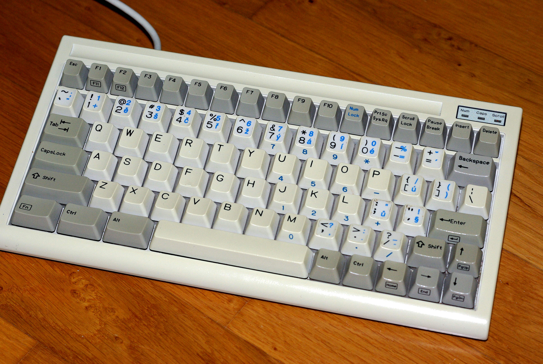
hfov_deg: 27.0
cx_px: 272
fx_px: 1133
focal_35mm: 75
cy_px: 182
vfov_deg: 18.2
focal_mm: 50
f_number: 6.7
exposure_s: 1/60
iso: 400
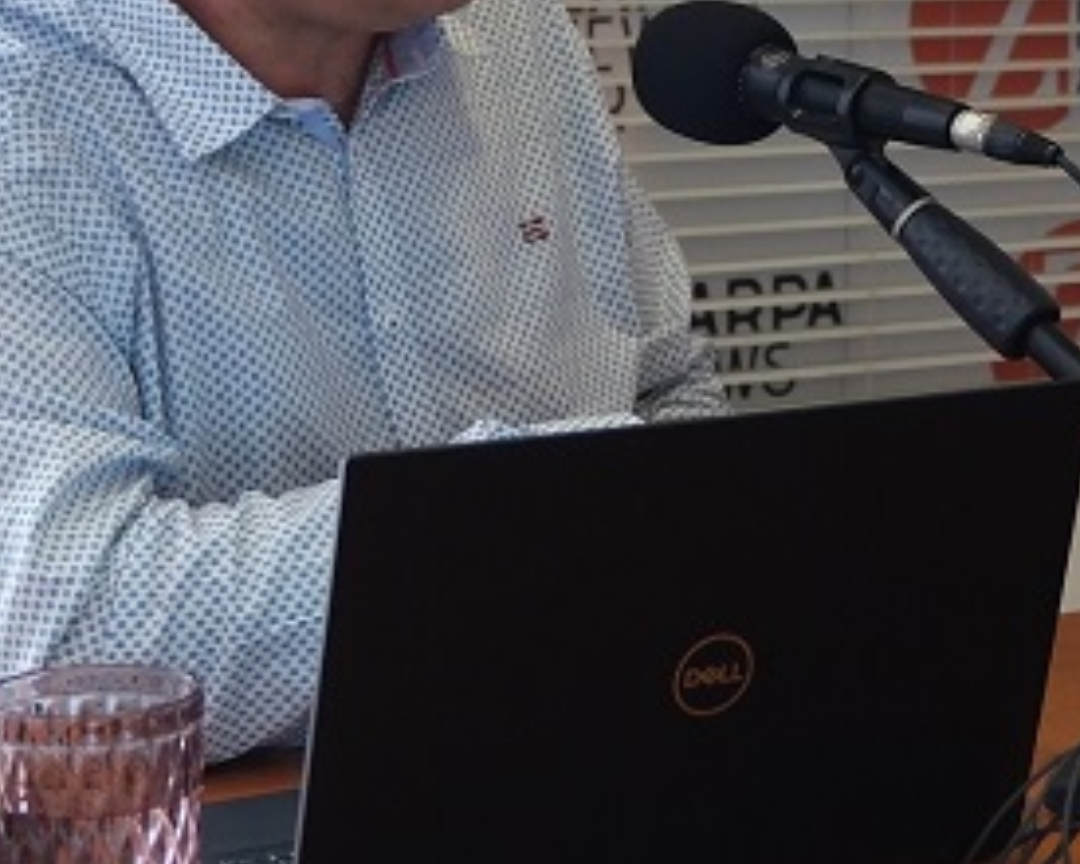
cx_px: 1347
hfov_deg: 21.4
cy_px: -12
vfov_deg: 18.2
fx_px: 2621
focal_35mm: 82
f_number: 1.4
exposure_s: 1/125
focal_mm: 13
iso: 400
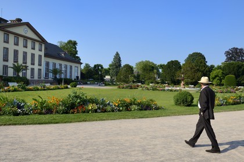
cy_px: 81
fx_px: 217
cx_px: 122
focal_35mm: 32
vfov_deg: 41.1
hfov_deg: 58.7
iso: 200
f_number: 11
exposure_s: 1/250
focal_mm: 32
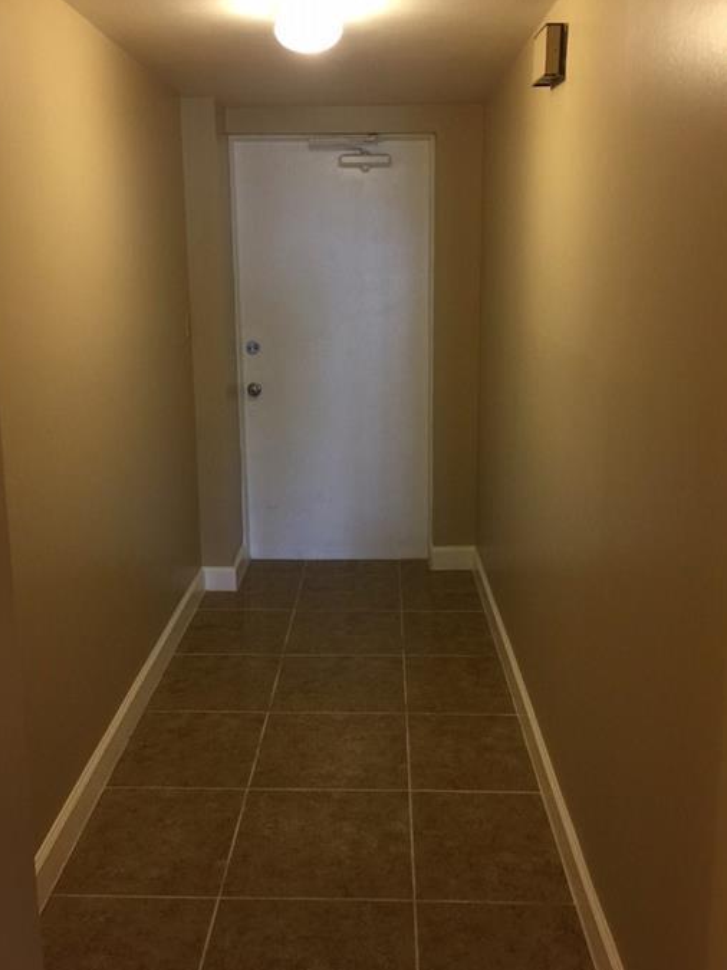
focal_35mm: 33
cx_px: 355
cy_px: 451
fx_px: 924
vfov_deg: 55.3
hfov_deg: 42.9
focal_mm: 4.15
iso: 80
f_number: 2.2
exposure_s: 1/15
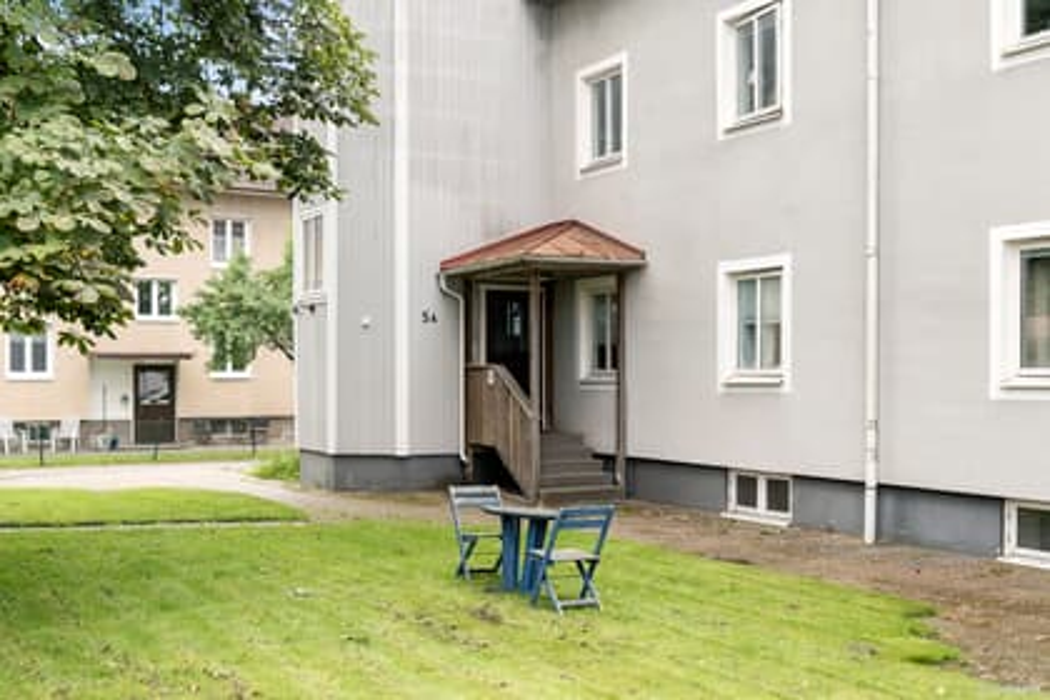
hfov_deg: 46.4
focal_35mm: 42
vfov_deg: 31.9
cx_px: 525
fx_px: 1225
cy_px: 350
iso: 640
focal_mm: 28
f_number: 2.8
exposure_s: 1/2500
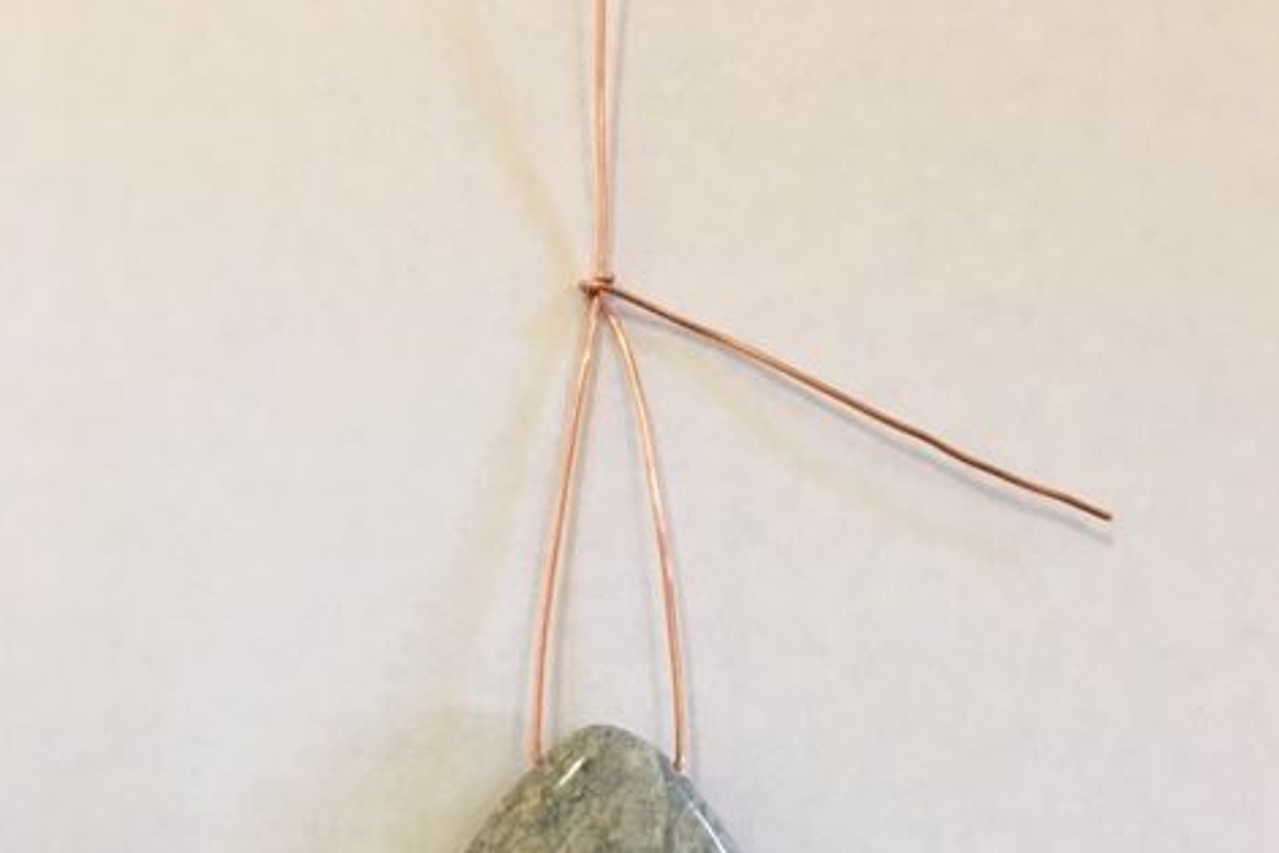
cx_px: 646
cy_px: 641
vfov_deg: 32.0
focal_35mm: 41
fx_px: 1457
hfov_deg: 47.4
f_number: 2.2
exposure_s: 1/30
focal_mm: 4.15
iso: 40
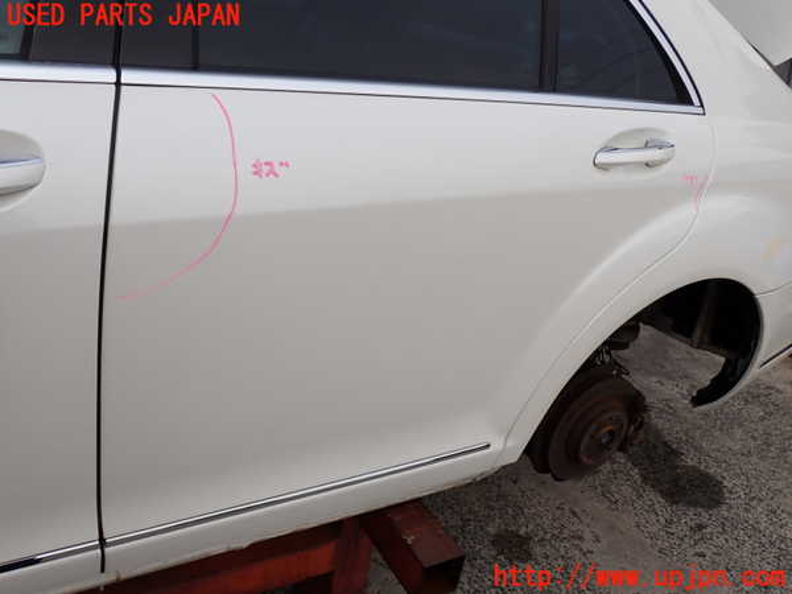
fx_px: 686
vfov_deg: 46.8
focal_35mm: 30
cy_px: 297
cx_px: 396
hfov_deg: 60.0
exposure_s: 1/125
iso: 100
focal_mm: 5.4
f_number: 9
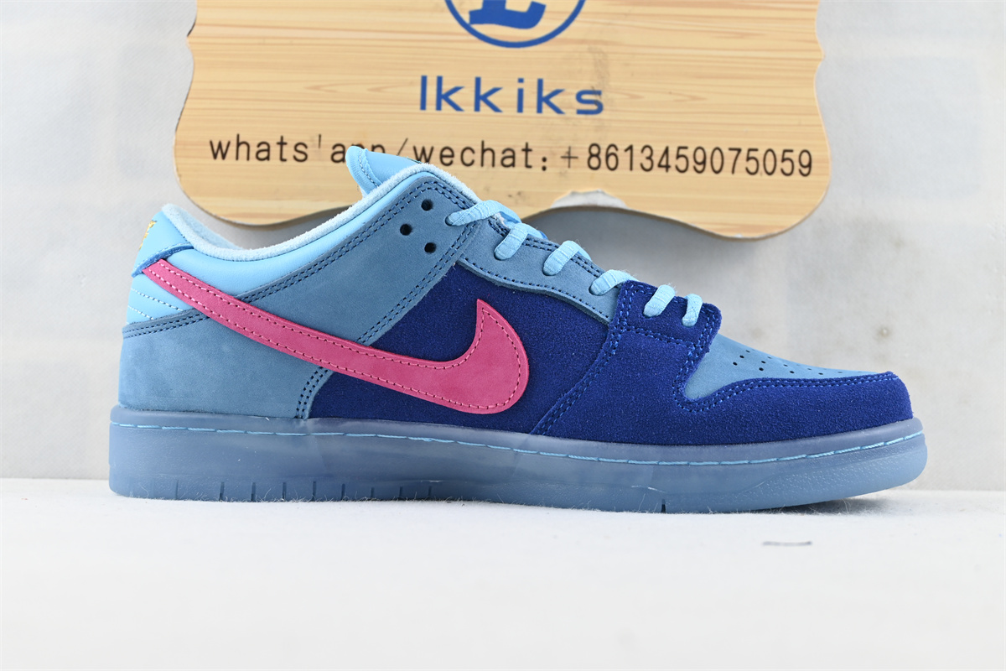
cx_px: 503
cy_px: 336
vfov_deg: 27.7
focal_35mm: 49
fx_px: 1362
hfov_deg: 40.5
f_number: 5
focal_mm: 32.5
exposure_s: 1/30
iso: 100
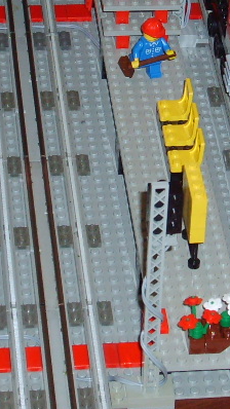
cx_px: 163
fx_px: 1853
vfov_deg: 12.6
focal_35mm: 171
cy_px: 109
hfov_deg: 7.1
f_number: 3.6
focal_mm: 10.3
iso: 100
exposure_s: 1/60
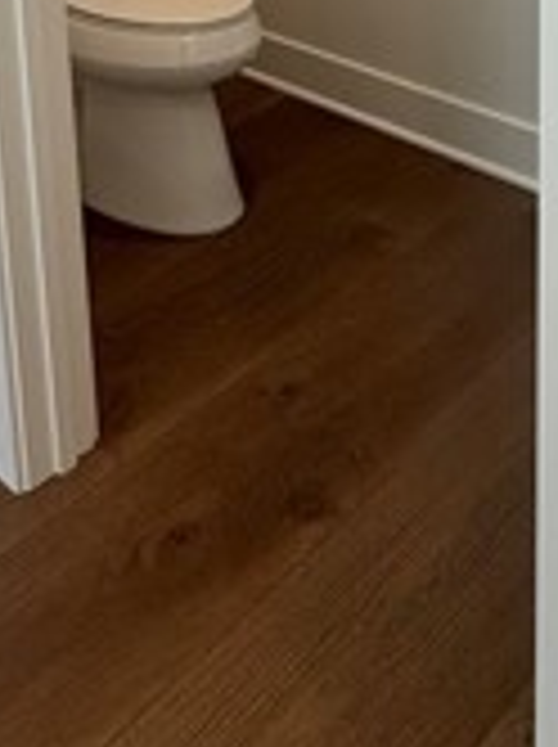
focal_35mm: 54
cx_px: 176
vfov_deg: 29.1
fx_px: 1164
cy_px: -216
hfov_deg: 26.8
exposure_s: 1/99
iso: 100
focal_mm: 2.22
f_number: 2.2
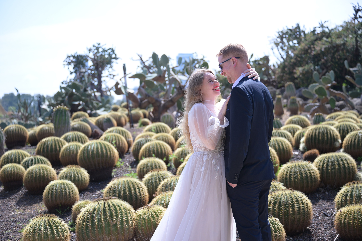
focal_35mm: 57
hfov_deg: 35.0
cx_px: 181
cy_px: 120
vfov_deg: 23.8
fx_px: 573
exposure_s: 1/800
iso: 100
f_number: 3.2
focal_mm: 57
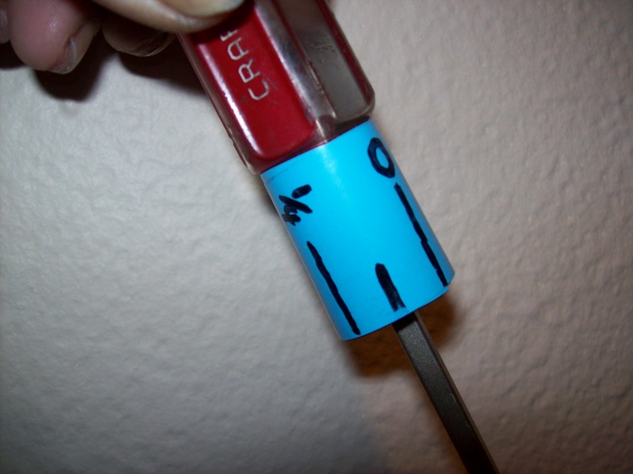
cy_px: 237
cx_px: 316
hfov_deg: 51.4
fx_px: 658
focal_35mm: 36
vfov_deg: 39.7
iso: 80
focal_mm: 6
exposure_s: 1/64
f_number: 2.7
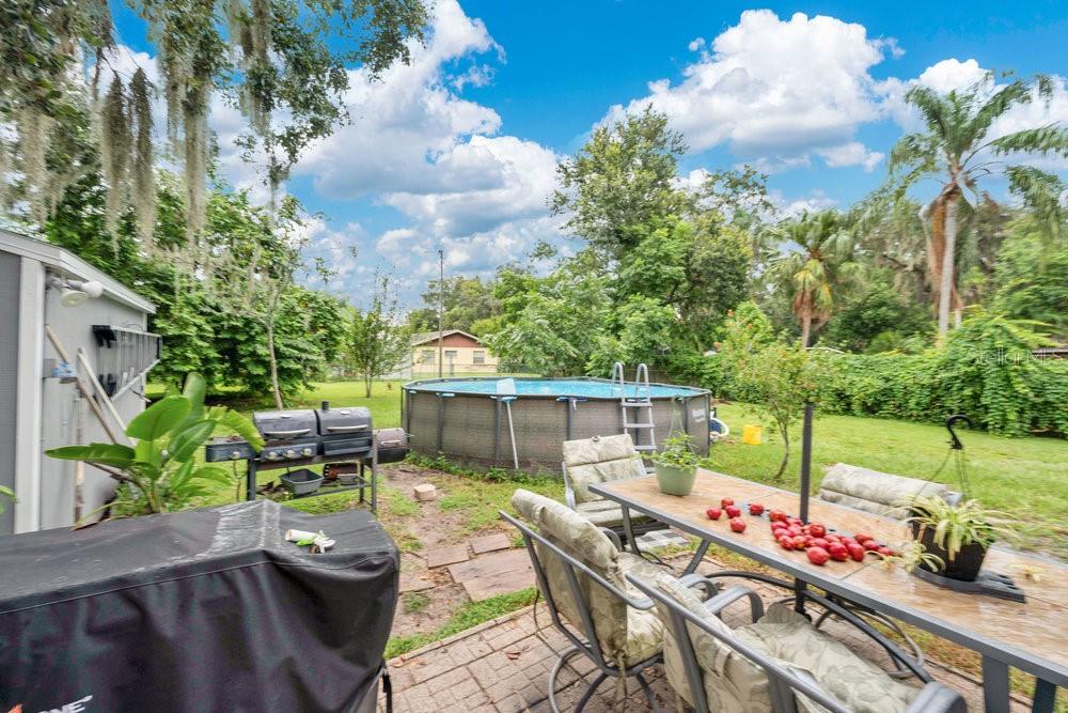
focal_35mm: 14
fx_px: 415
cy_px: 356
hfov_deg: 104.2
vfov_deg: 81.2
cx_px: 534
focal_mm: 14
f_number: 7.1
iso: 125
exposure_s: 1/40
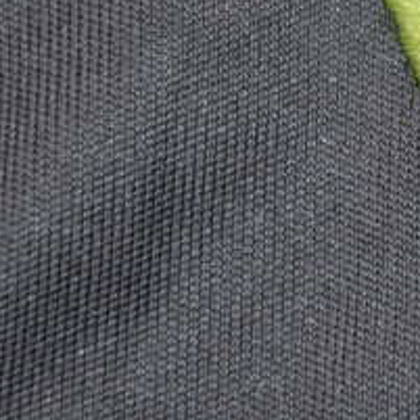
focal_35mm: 630
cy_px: -211
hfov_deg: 2.8
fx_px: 8648
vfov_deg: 2.8
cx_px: 794
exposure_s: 1/200
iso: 400
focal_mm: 92
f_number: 8
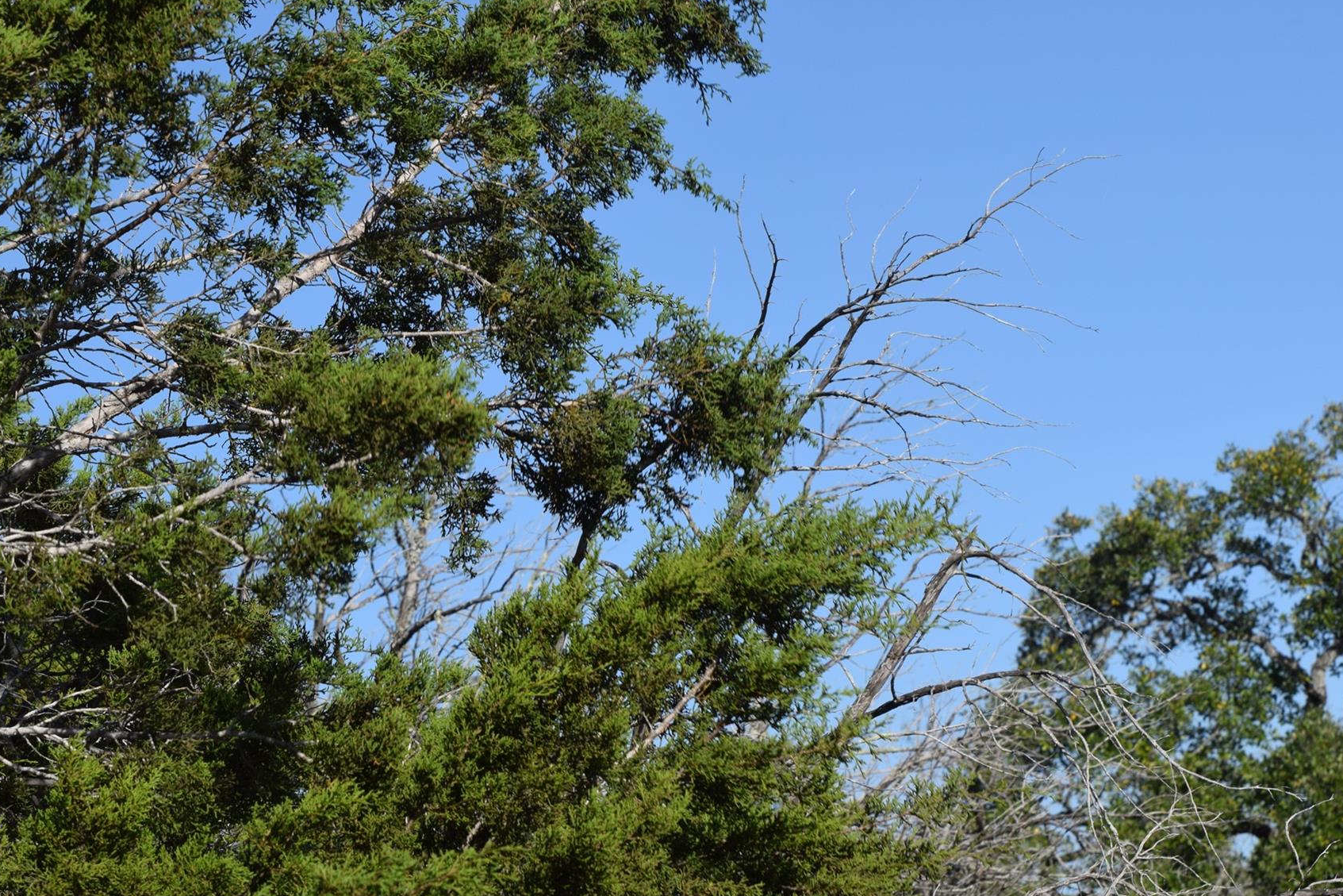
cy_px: 416
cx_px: 751
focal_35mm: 127
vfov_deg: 10.8
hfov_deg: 16.1
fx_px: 4738
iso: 200
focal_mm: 70
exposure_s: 1/500
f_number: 11
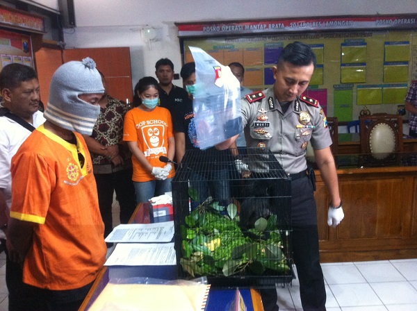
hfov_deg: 52.7
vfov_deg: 40.6
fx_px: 421
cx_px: 208
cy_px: 156
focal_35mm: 35
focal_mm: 3.85
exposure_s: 1/15
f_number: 2.8
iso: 320
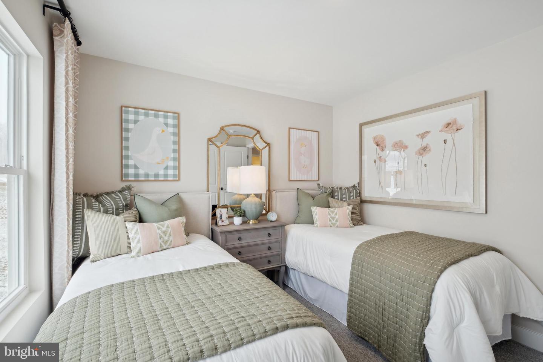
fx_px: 226
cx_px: 272
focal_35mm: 15
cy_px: 181
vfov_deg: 77.3
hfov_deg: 100.4
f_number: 8
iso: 400
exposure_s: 1/30
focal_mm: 10
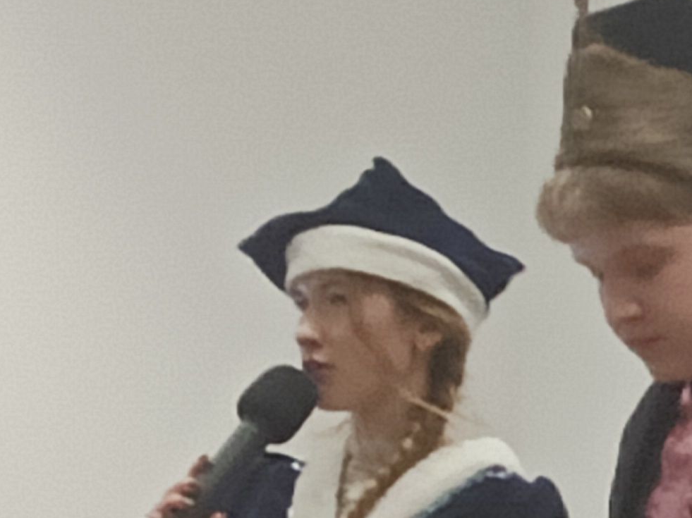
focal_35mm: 325
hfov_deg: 5.9
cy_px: 565
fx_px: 6495
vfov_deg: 4.6
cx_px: 1415
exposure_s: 1/50
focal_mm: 4.05
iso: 1000
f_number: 1.8
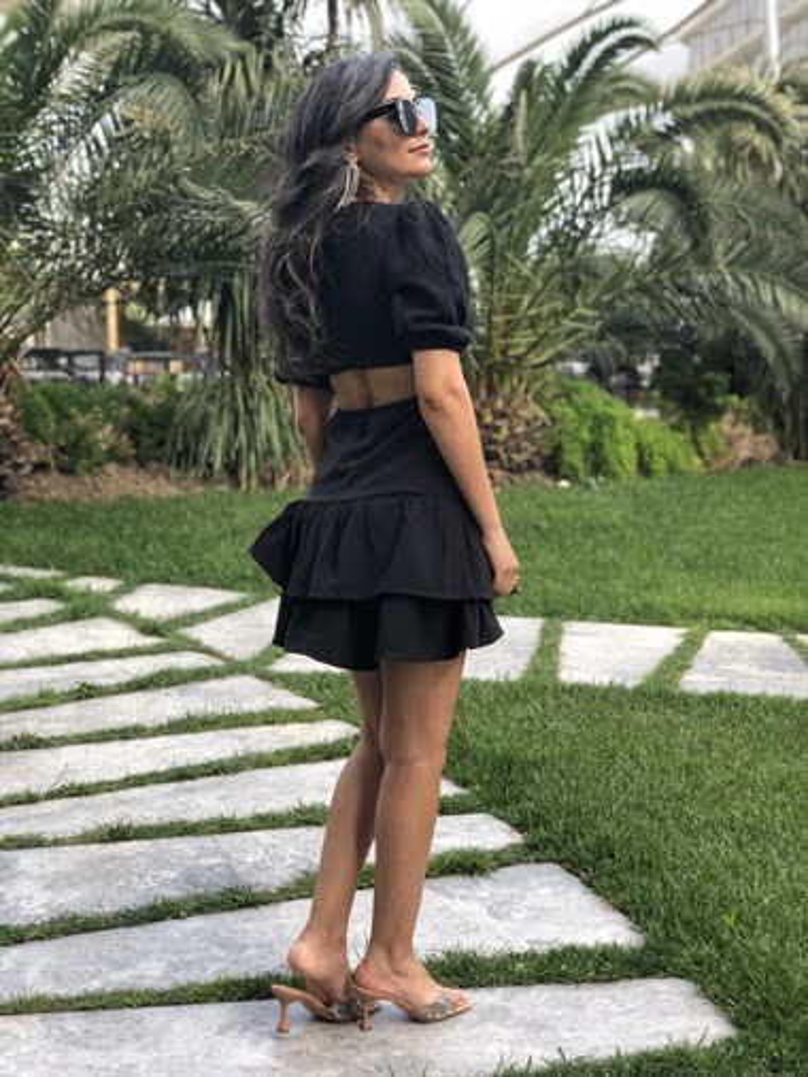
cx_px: 404
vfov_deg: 36.8
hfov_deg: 28.1
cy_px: 538
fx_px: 1617
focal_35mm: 52
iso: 25
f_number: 2.4
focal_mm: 6
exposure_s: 1/120
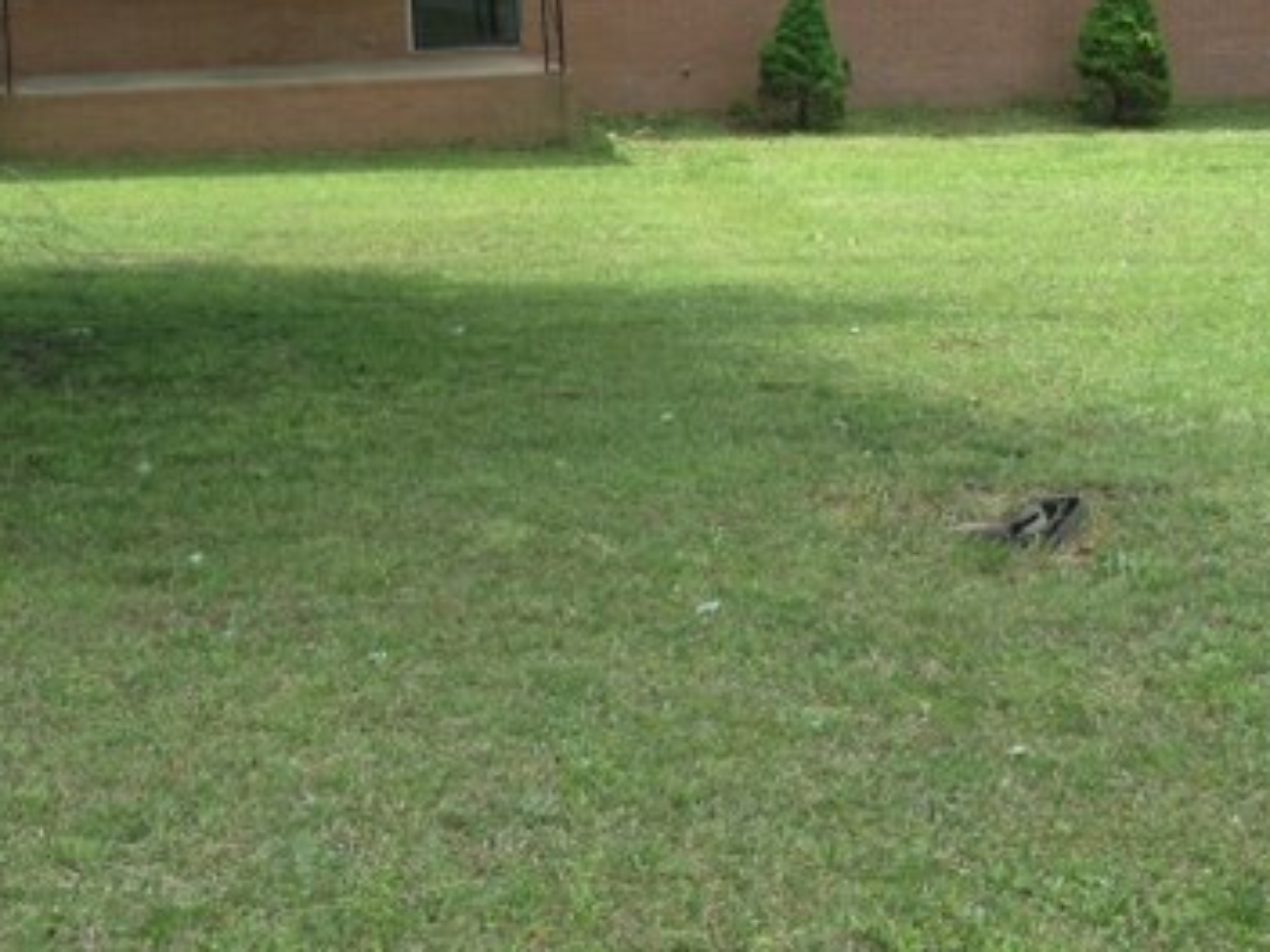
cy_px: -22
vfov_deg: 19.0
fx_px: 2752
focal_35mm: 75
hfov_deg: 25.8
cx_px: 372
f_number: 2.4
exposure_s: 1/254
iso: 50
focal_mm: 4.13
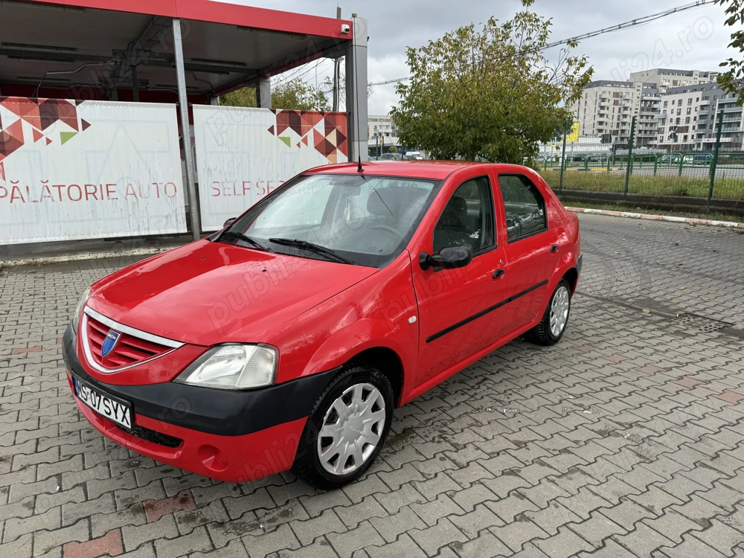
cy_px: 279
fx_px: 516
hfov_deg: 71.6
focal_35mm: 24
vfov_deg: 56.8
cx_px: 372
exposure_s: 1/1238
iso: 80
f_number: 1.78
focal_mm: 6.76
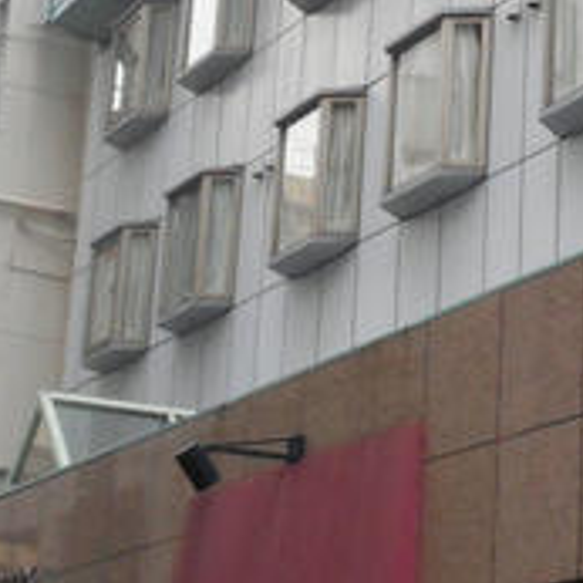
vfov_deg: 16.1
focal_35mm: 108
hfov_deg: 15.7
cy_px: 243
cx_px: 644
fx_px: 2058
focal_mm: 5.2
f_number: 4
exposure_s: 1/30
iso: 360
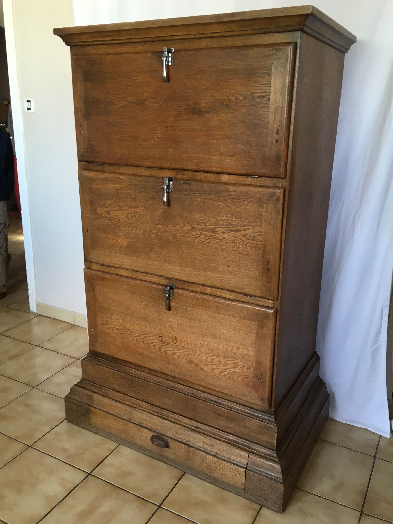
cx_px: 199
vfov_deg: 60.0
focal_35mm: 30
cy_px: 254
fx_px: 454
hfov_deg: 46.8
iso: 64
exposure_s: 1/33
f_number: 2.2
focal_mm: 4.15
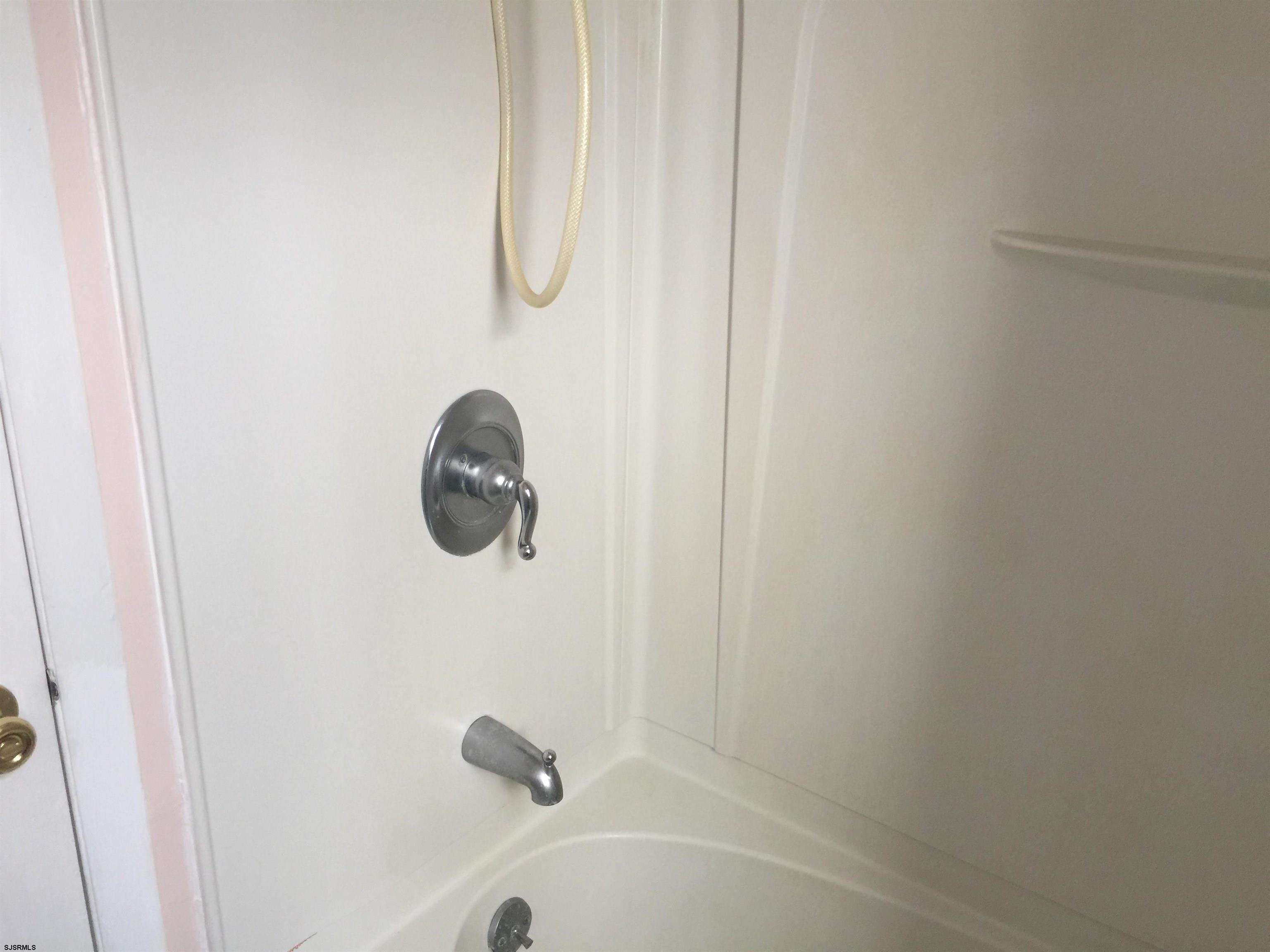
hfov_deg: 61.7
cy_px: 476
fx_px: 1064
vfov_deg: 48.2
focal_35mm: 29
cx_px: 635
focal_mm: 4.15
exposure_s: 1/30
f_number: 2.2
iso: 50
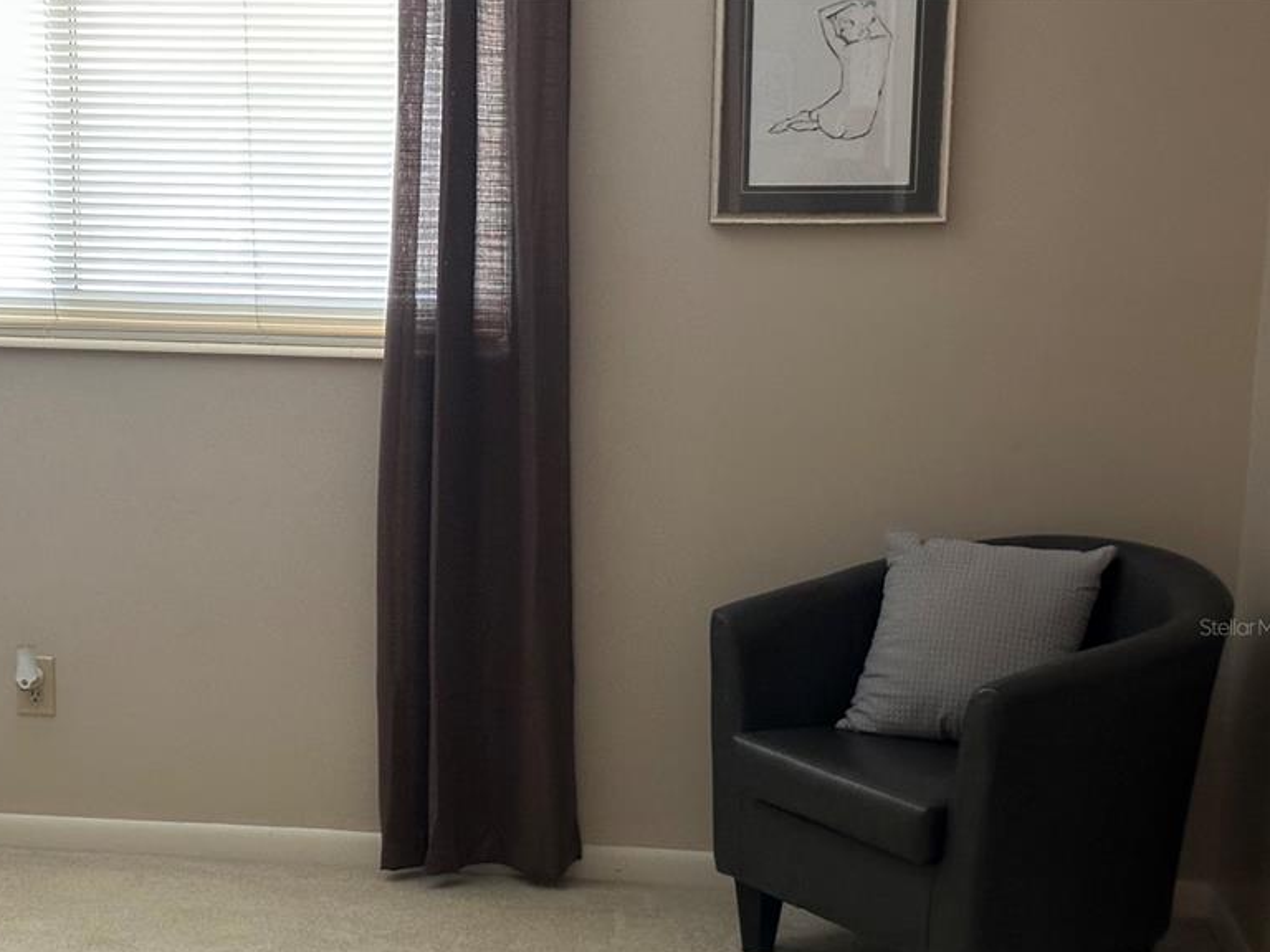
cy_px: 626
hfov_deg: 30.1
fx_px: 2348
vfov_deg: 22.8
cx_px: 453
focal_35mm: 64
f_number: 1.78
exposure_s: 1/30
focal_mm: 6.86
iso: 500
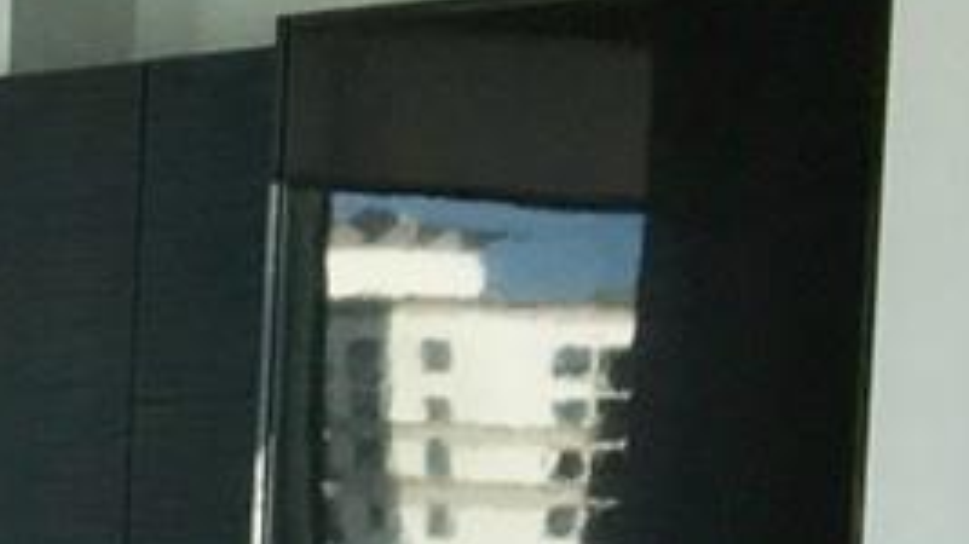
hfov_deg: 10.1
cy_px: 1142
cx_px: -1263
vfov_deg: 6.2
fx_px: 4855
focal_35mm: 189
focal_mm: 4.15
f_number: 2.2
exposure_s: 1/120
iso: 25
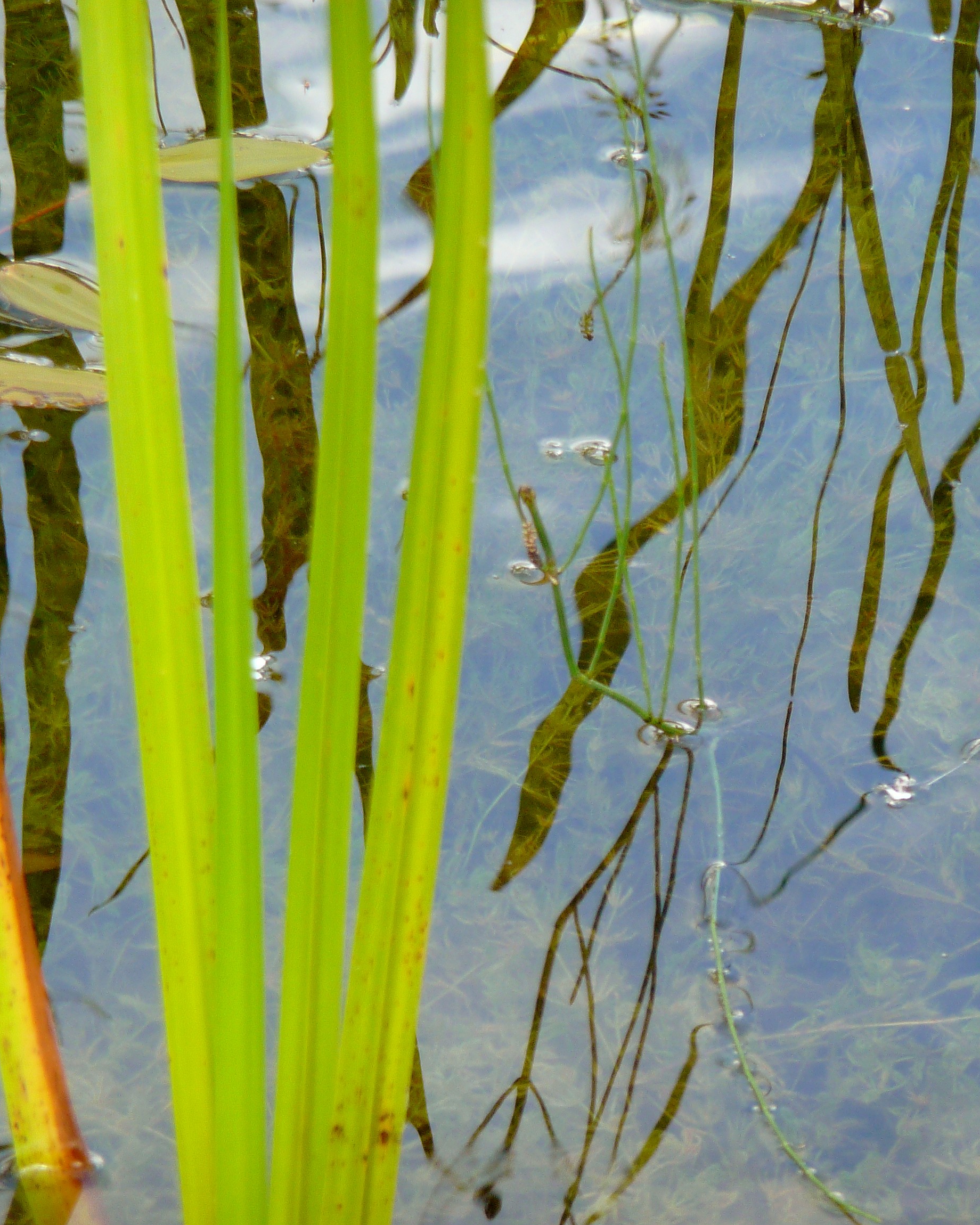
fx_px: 13233
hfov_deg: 4.2
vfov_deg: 5.3
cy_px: 613
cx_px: 416
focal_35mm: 365
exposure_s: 1/60
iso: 100
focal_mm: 46
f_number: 4.9
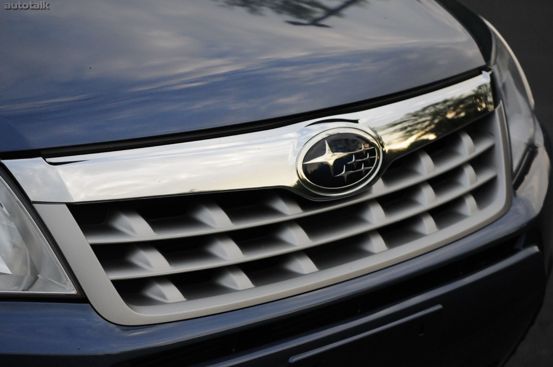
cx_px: 276
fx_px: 1381
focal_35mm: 90
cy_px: 184
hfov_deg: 22.6
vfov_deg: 15.2
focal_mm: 60
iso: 2000
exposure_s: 1/2000
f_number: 5.6
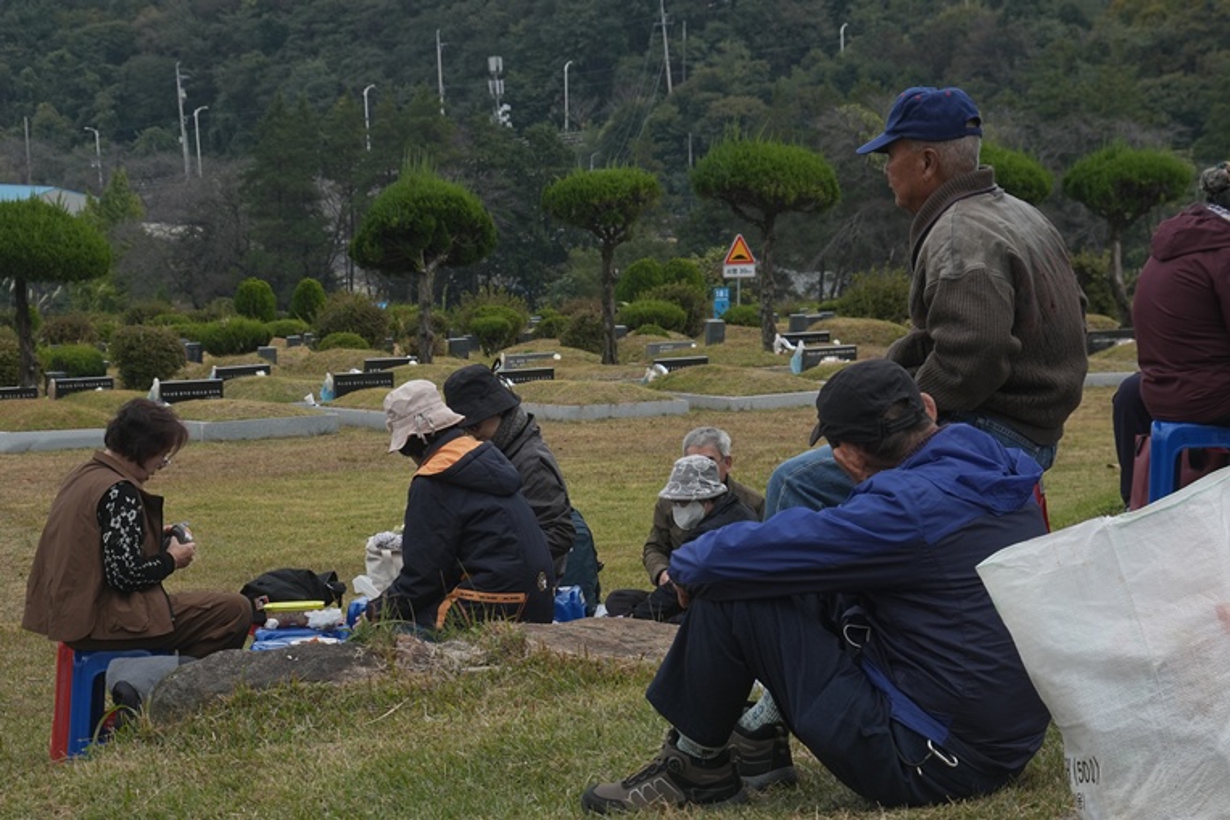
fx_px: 3125
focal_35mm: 92
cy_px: 410
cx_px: 615
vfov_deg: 14.9
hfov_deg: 22.3
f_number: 10
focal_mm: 61
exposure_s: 1/200
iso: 200
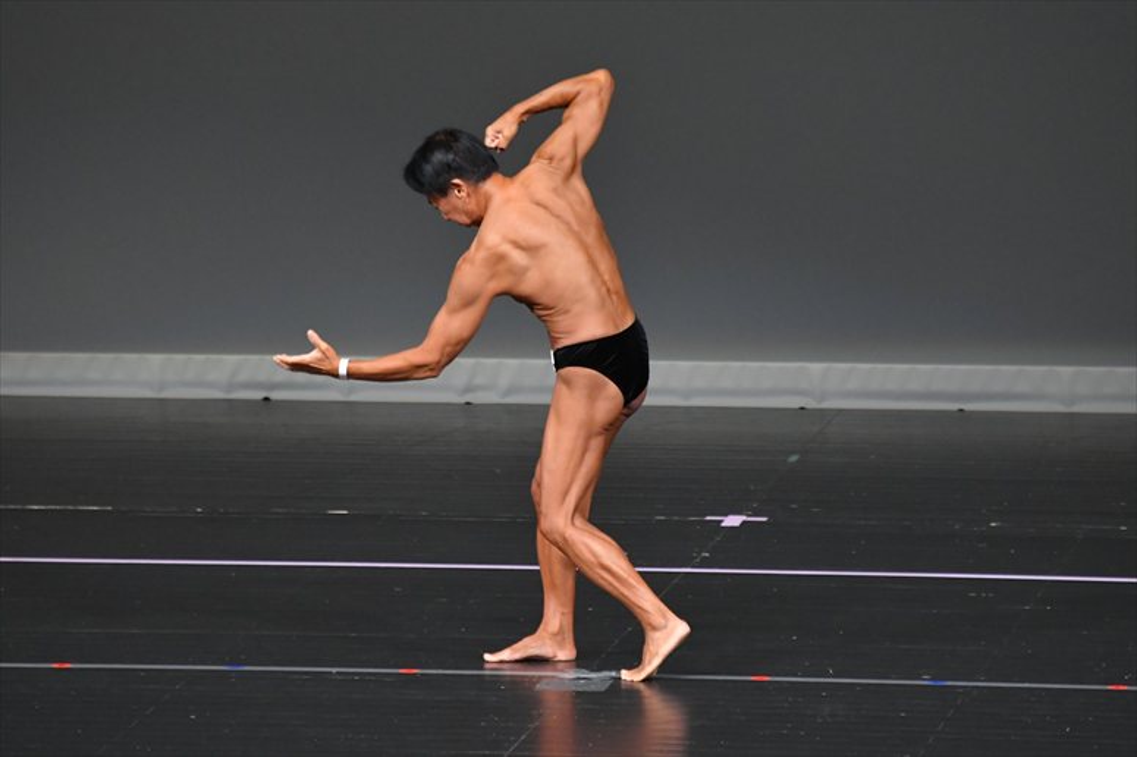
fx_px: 11838
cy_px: 378
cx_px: 568
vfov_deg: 3.7
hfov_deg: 5.5
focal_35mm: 375
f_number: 5.6
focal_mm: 250
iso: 4000
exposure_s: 1/400
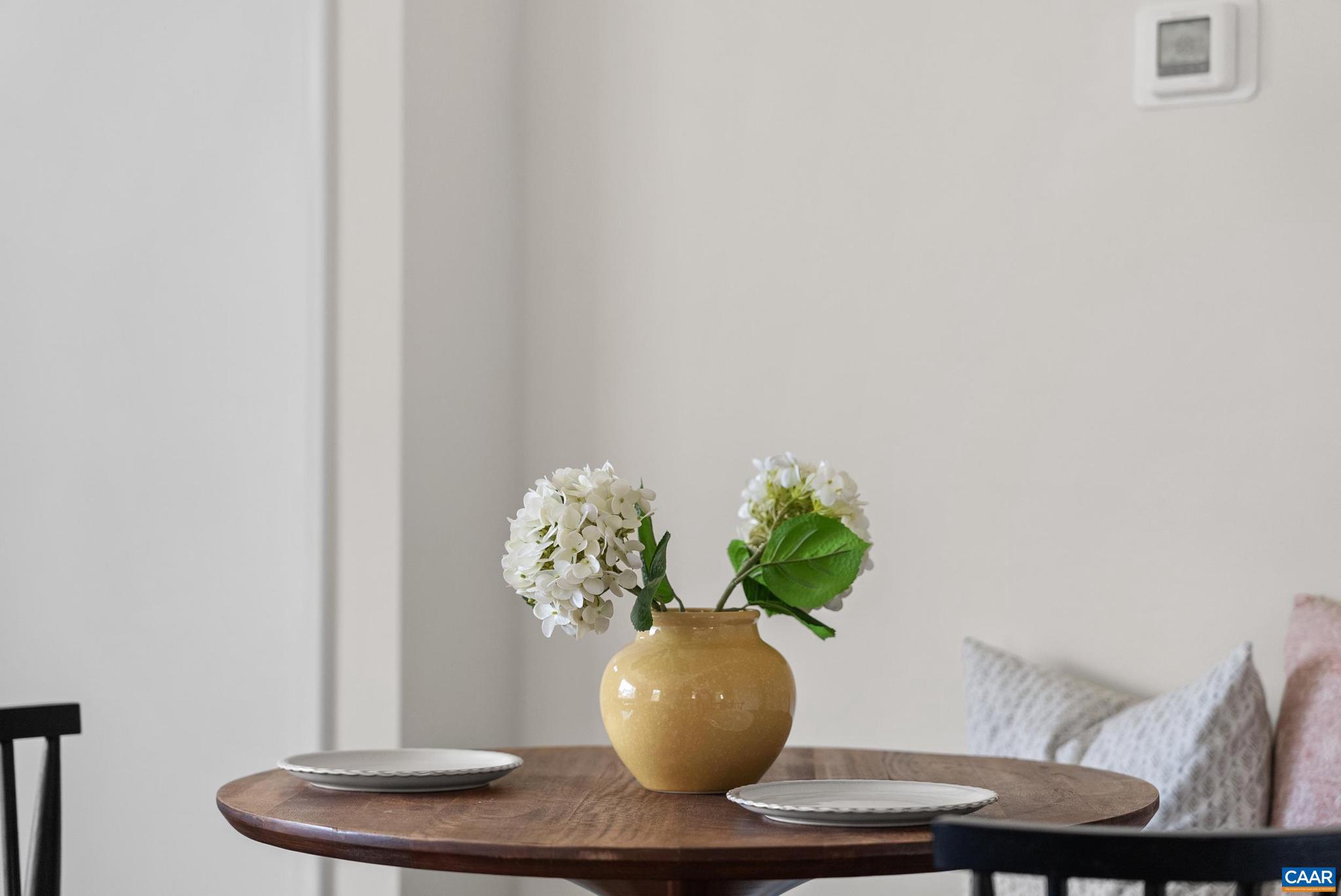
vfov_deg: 19.5
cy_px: 448
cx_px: 670
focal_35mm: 70
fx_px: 2609
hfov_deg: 28.8
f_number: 2.8
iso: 800
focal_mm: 70
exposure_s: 1/100
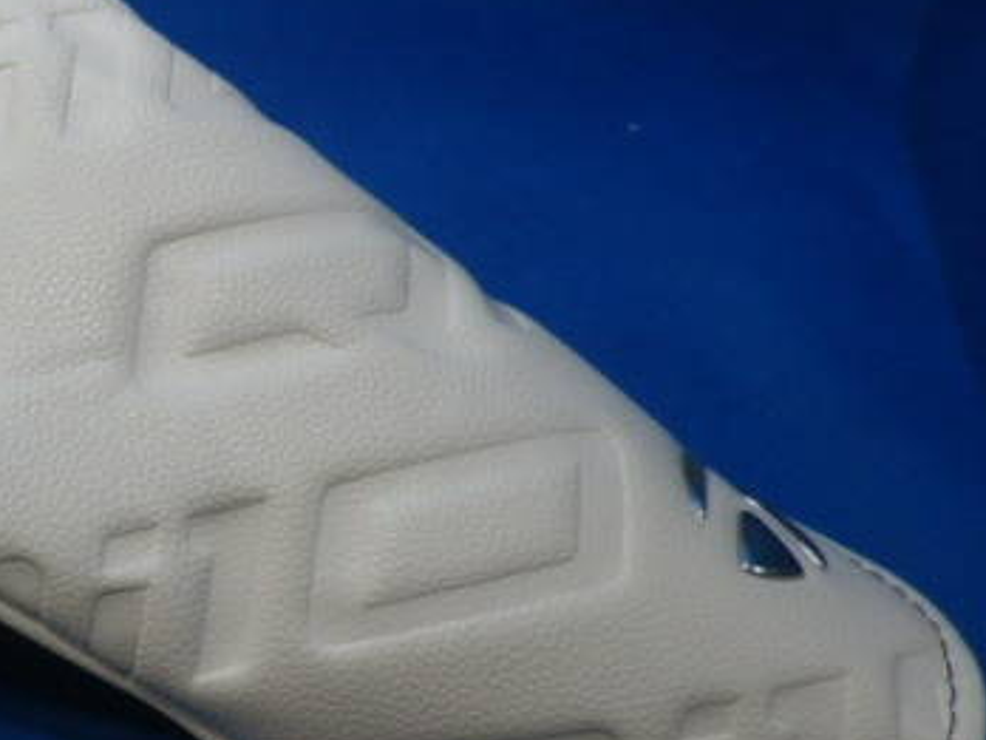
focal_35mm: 46
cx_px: 125
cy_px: 394
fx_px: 1310
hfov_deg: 38.8
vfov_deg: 31.5
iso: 80
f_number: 3.5
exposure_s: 1/50
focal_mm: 4.5
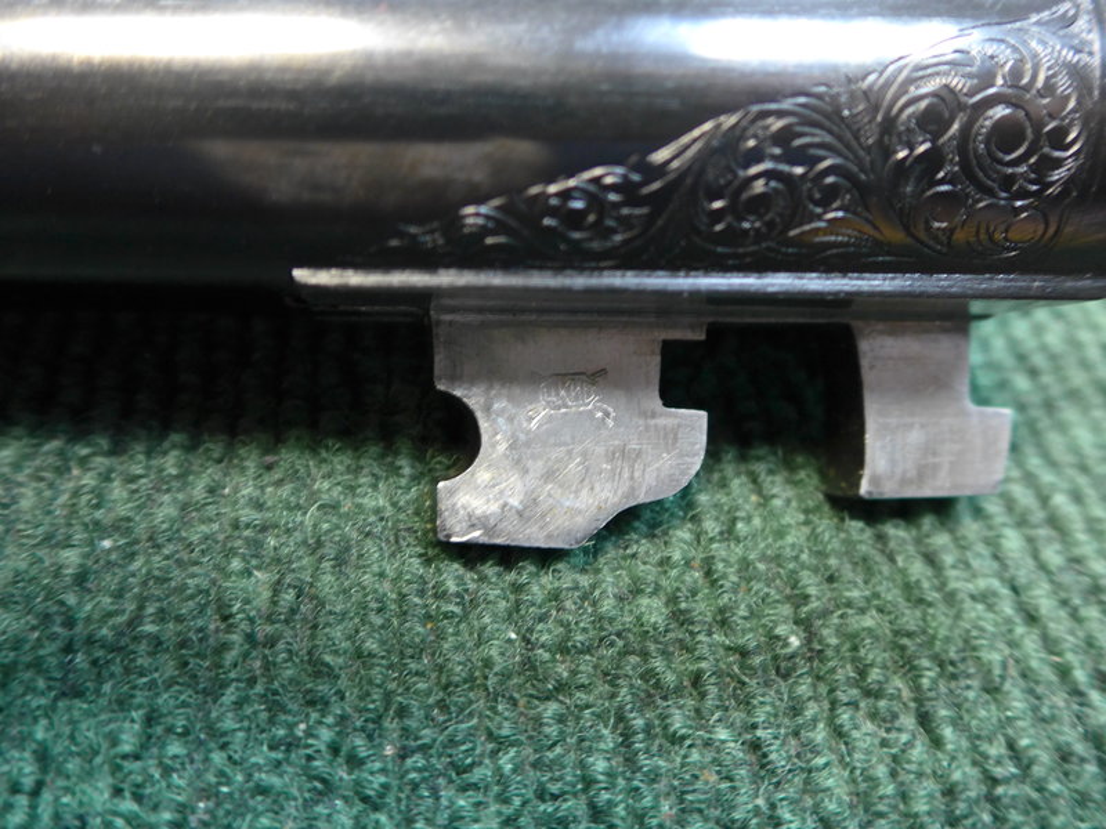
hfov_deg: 51.4
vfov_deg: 39.7
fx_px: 1150
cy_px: 414
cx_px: 553
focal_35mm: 36
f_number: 2.4
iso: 400
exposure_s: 1/8
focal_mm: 7.5
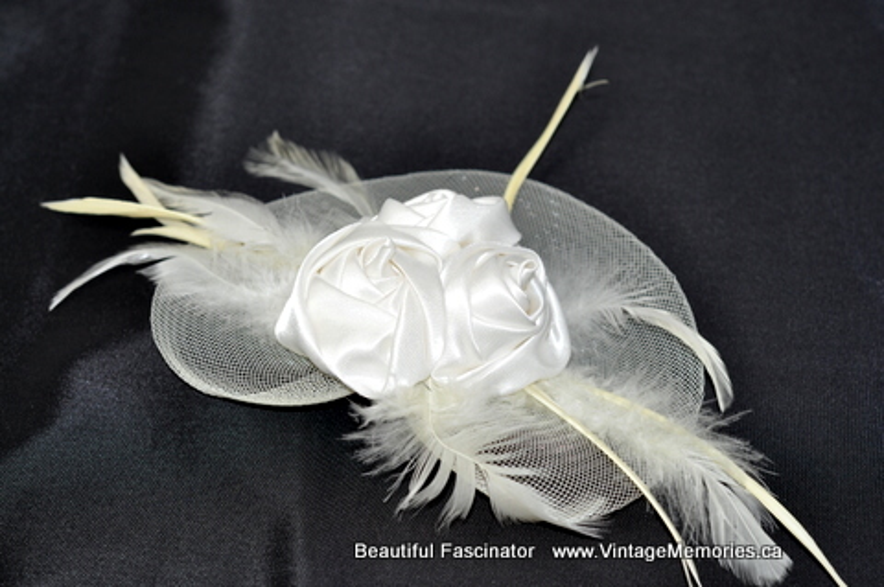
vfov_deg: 18.1
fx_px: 1840
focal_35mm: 75
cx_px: 442
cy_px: 294
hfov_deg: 27.0
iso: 200
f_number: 5
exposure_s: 1/60
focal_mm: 50
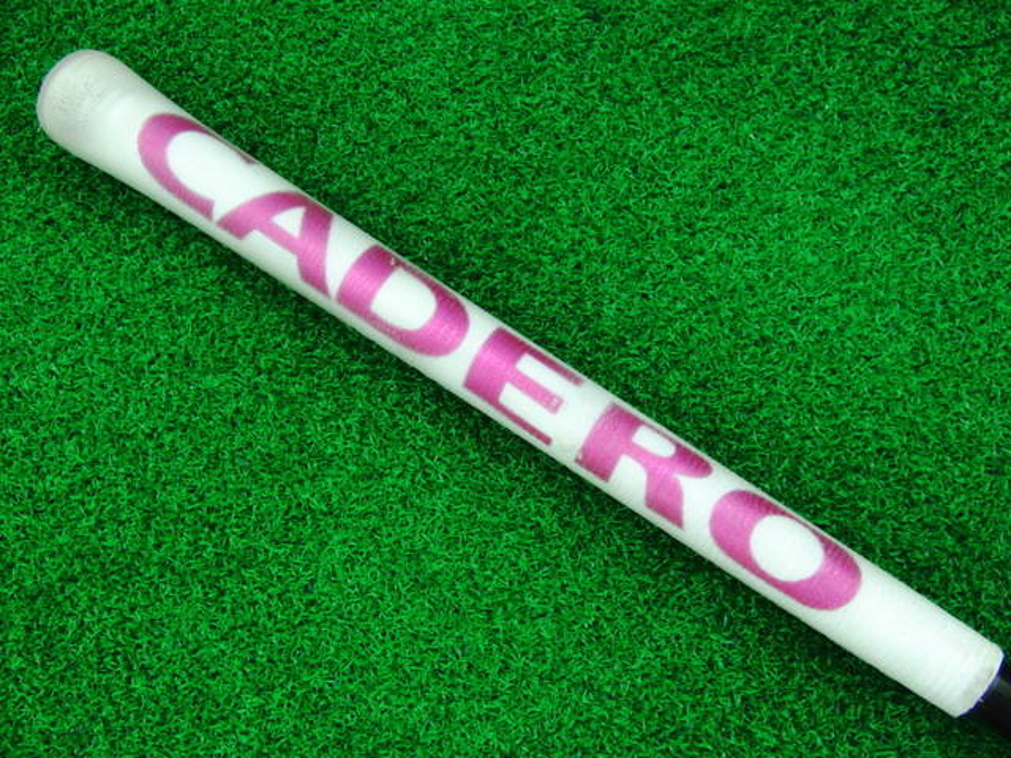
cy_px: 379
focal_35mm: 37
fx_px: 1081
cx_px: 506
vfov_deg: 38.7
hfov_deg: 50.1
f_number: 3.6
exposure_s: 1/40
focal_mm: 6.42
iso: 400
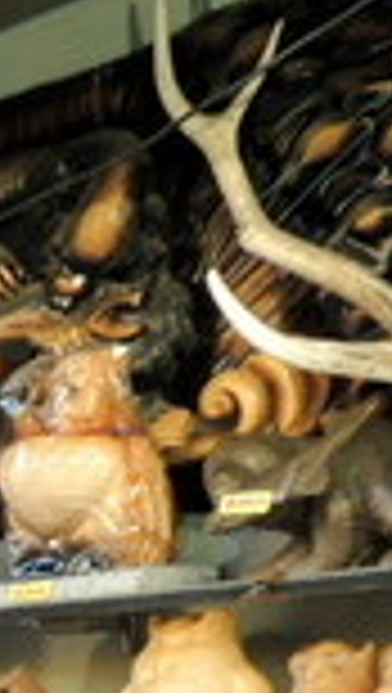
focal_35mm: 85
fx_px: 1566
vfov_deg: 23.4
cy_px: 776
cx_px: -442
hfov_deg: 12.3
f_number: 2.8
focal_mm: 4.3
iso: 100
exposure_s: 1/60
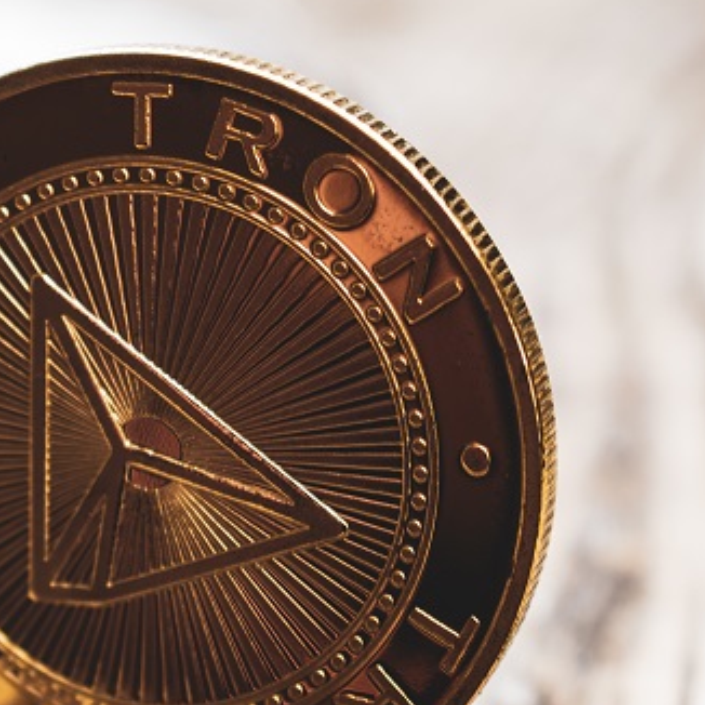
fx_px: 2481
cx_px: 253
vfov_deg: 16.2
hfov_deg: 16.2
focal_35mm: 108
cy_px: 349
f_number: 8
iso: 100
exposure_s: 1/10
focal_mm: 55
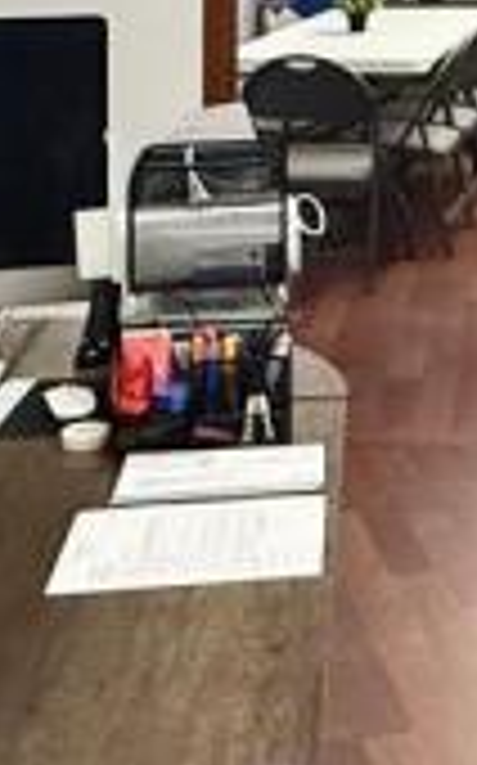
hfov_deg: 14.6
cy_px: -130
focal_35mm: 84
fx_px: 1750
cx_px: 675
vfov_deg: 22.8
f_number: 2.2
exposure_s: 1/120
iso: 320
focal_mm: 2.22
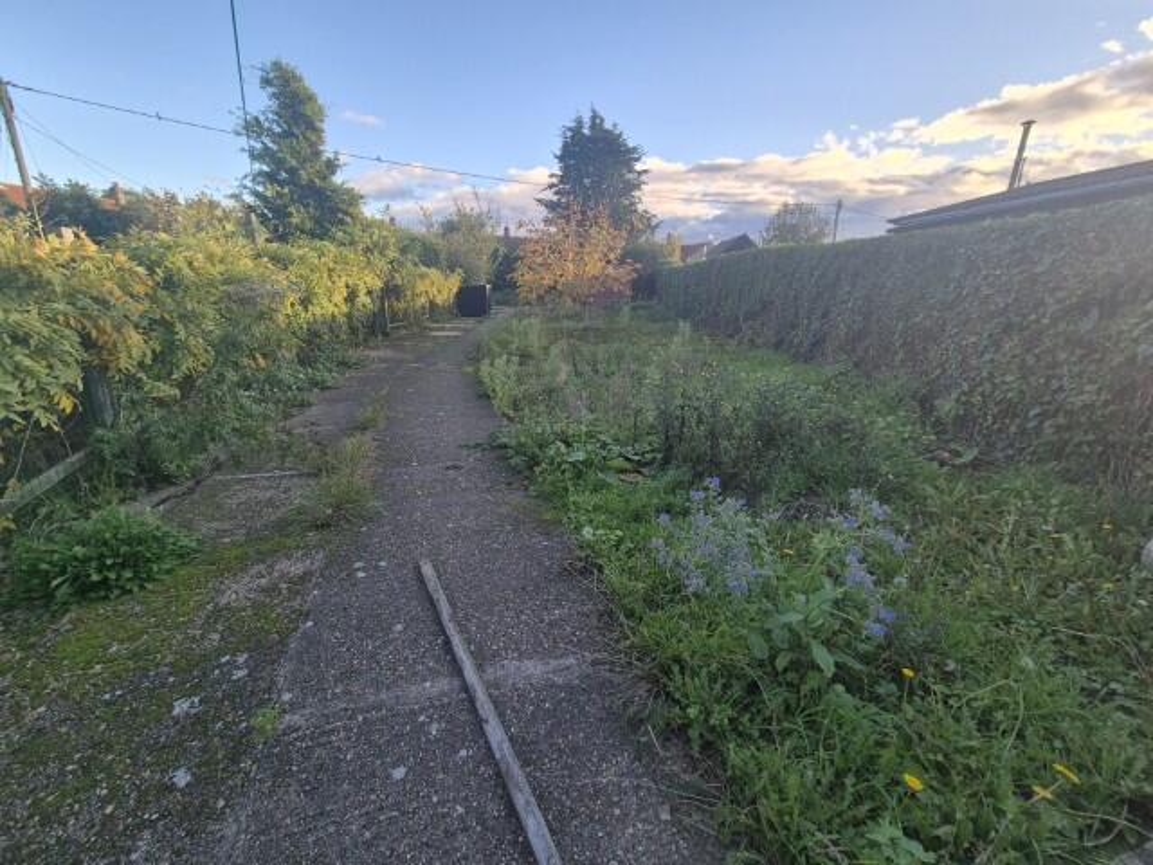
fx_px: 433
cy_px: 432
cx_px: 576
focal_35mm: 13
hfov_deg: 106.2
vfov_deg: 89.9
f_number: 2.2
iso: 50
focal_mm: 2.2
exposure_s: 1/469
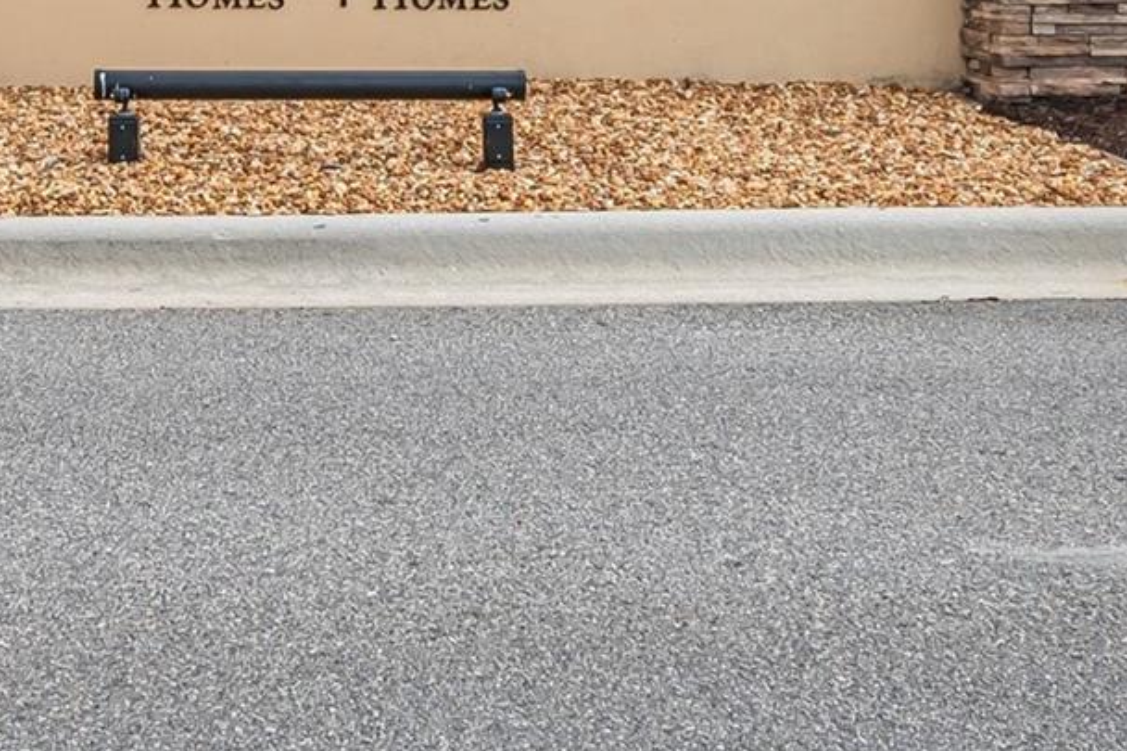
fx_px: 2472
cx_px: 254
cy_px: -141
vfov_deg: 16.6
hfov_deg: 25.3
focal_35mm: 79
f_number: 6.3
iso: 100
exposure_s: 1/320
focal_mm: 20
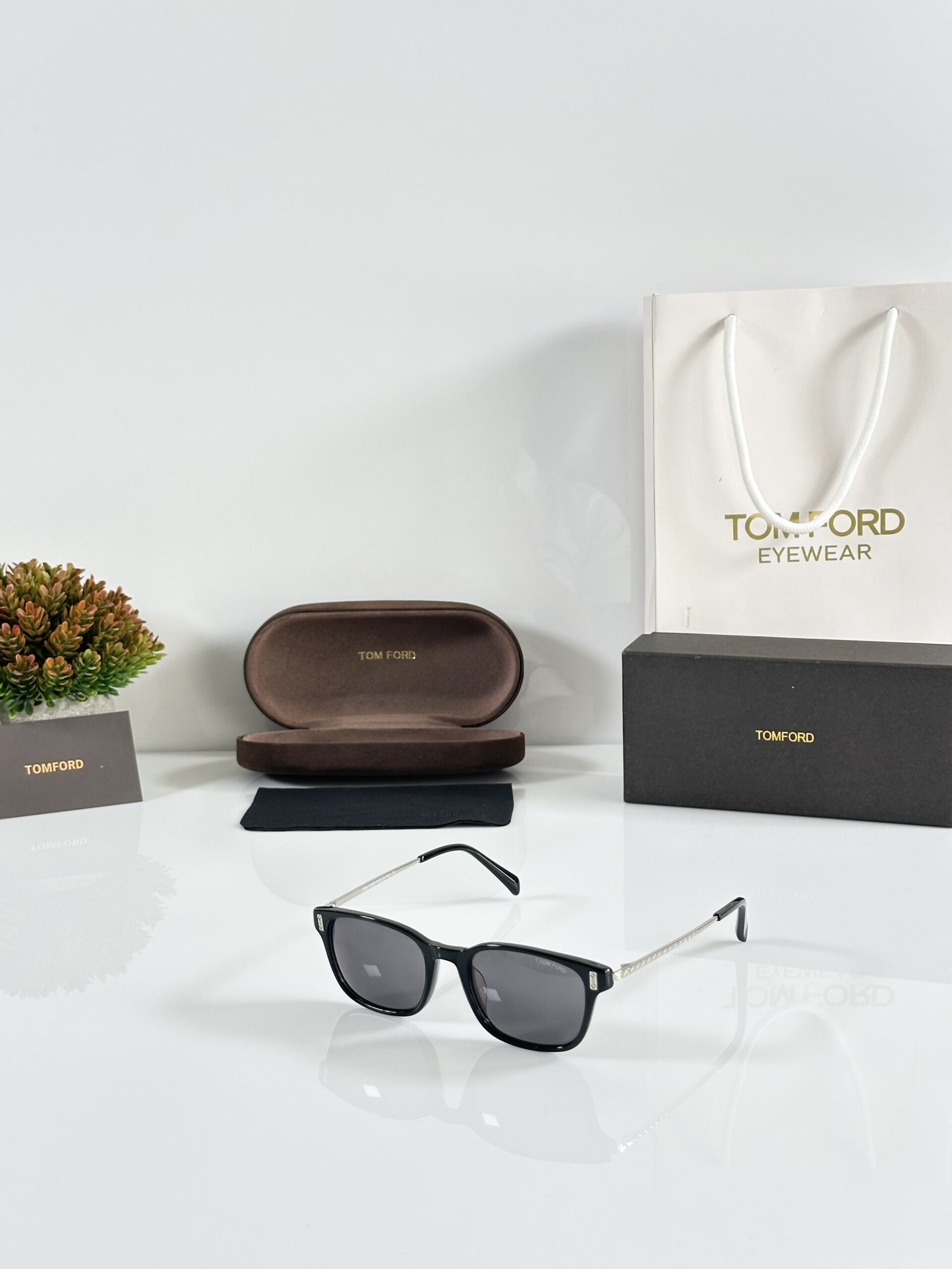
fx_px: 1760
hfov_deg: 30.3
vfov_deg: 39.7
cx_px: 476
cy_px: 634
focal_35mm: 48
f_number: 1.78
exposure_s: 1/121
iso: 80
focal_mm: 6.86
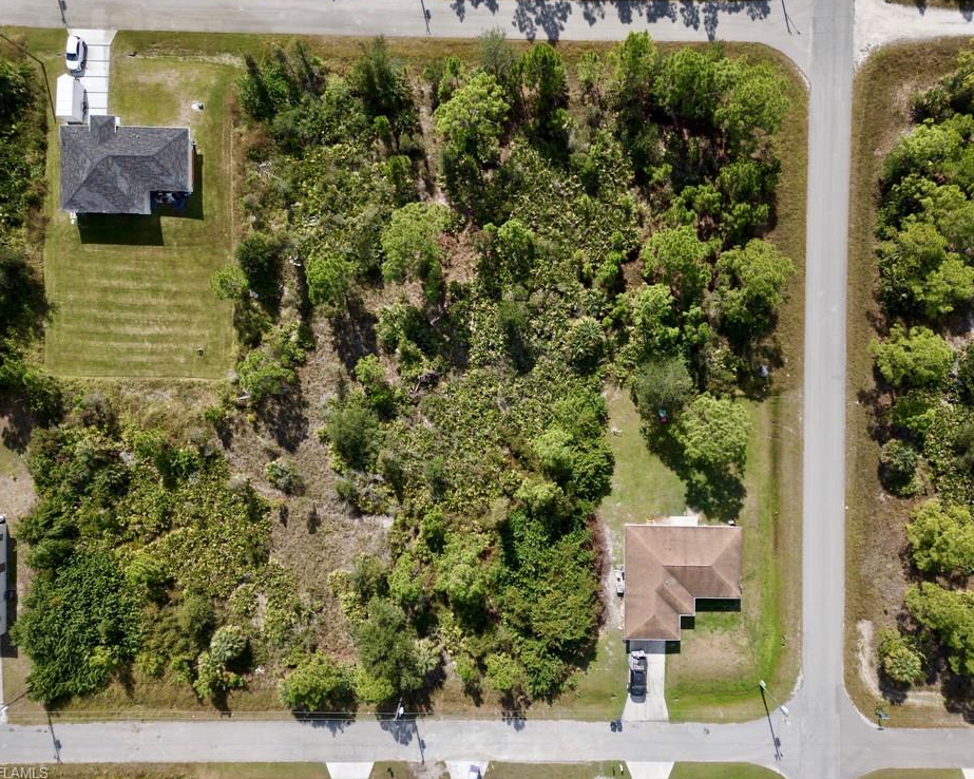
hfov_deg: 66.0
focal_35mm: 26
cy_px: 378
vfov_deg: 54.9
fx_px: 749
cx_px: 511
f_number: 1.7
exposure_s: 1/2500
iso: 100
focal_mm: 6.72
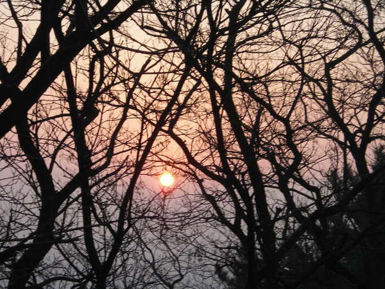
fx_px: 1290
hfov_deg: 17.0
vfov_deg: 12.8
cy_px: 144
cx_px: 192
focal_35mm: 116
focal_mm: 19.2
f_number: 5.3
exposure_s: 1/38.8
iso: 50
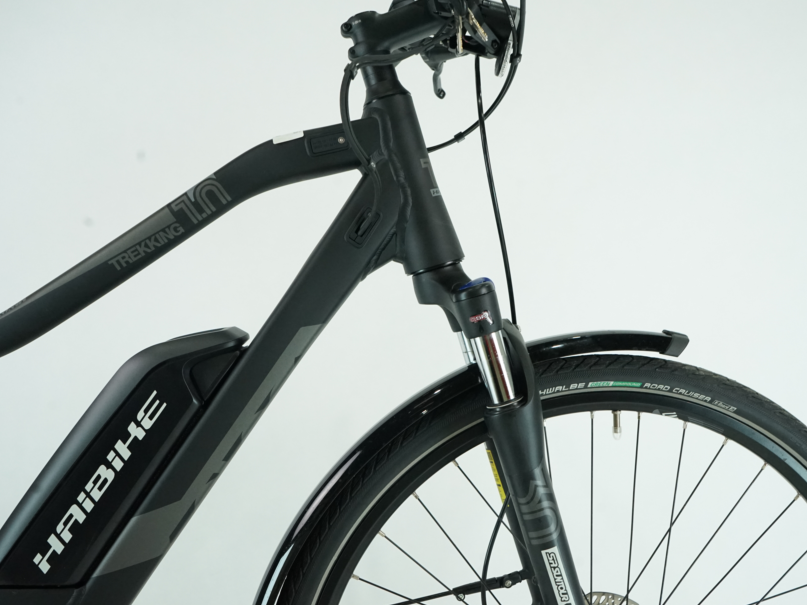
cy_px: 298
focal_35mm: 32
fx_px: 746
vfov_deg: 44.2
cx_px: 461
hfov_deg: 56.6
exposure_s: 1/200
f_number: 8
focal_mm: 29
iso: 3200
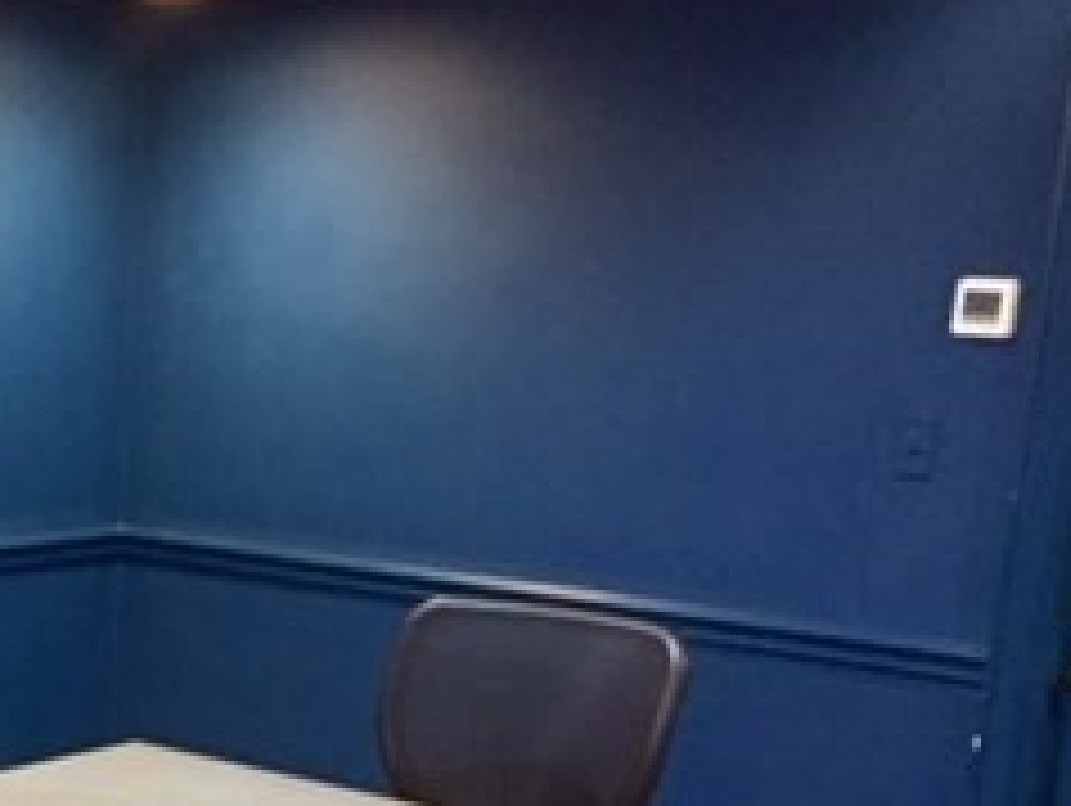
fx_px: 2261
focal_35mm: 73
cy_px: 811
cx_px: -117
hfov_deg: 24.8
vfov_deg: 19.6
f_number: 2.2
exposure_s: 1/25
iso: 250
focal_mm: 4.15
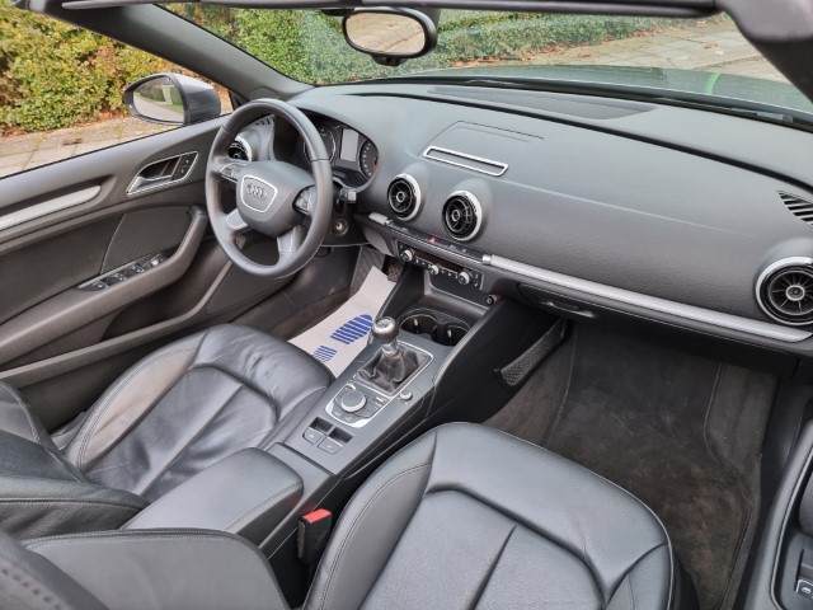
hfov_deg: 71.6
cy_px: 305
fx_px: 564
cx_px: 406
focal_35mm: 24
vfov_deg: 56.8
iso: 160
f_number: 1.8
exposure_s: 1/50
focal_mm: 6.7
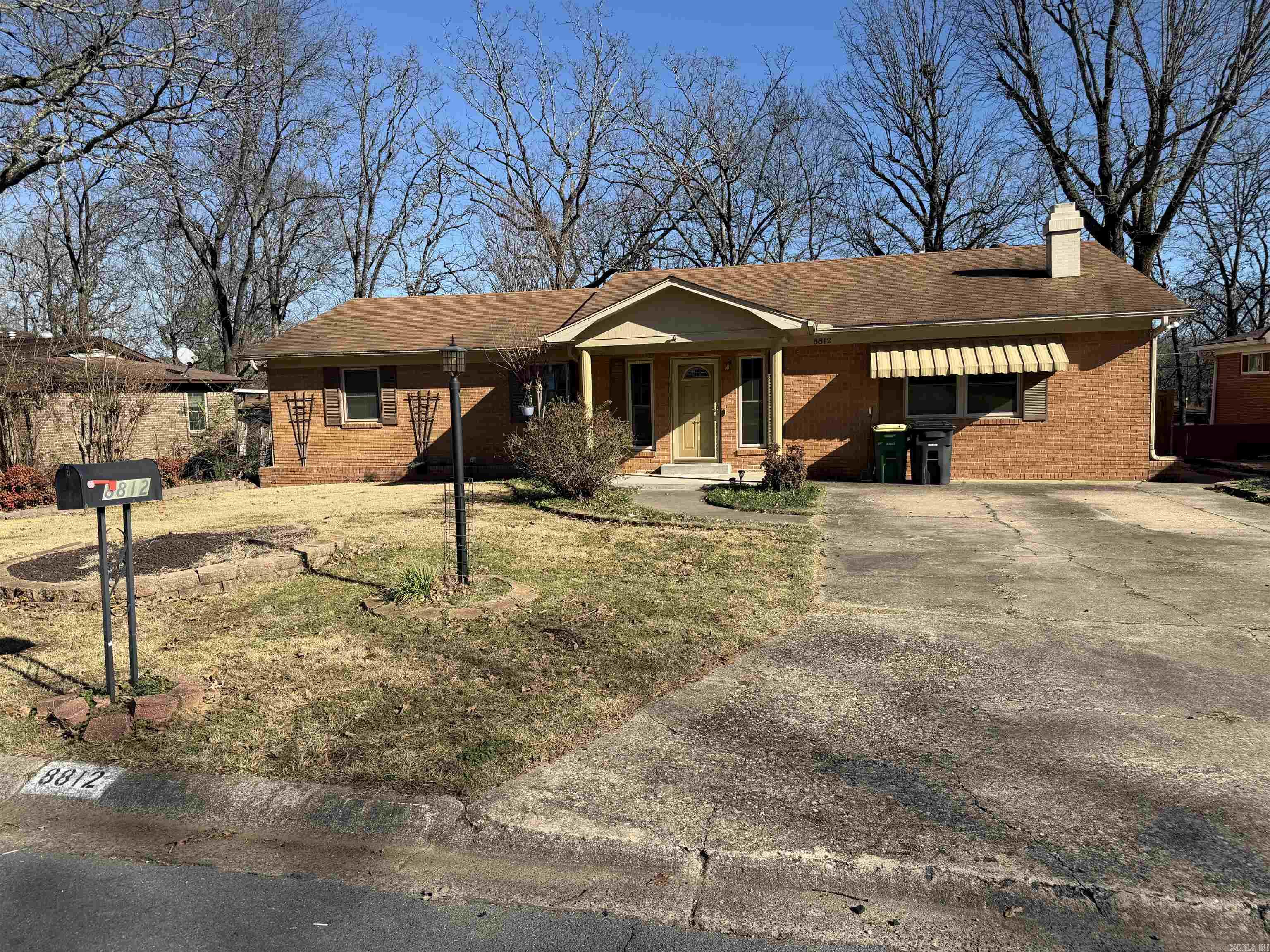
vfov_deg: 56.8
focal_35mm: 24
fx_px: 881
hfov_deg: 71.6
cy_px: 476
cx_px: 635
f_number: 1.78
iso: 80
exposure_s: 1/3759
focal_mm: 6.76
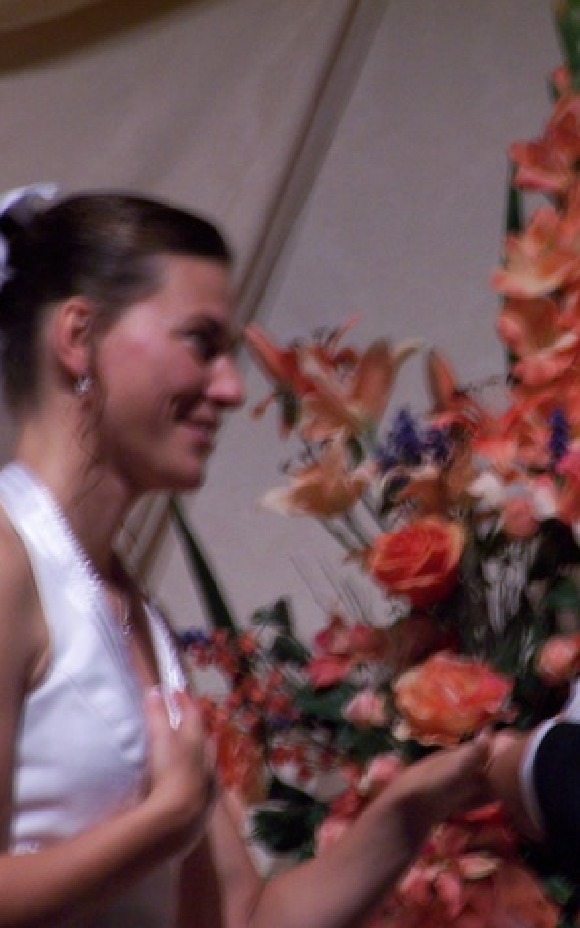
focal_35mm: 369
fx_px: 9338
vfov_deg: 5.7
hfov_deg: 3.6
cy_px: 462
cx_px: 527
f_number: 3.6
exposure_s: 1/10
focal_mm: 42.8
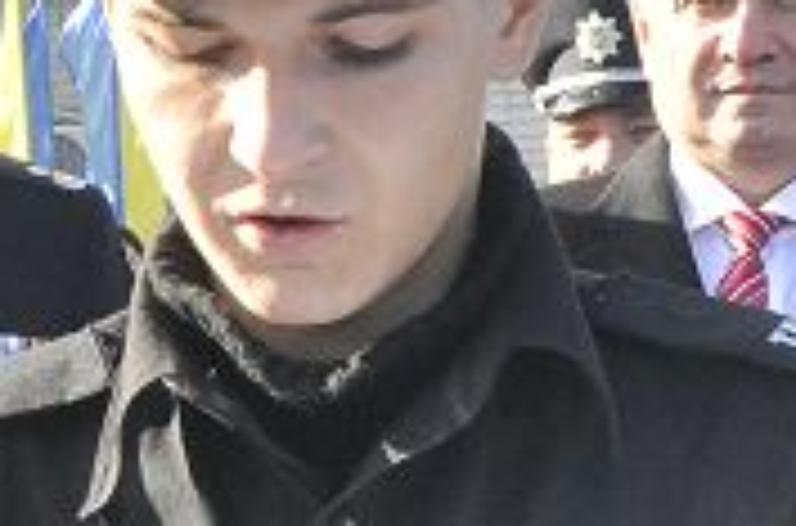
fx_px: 5756
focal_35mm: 261
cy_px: 400
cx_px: -90
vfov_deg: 5.2
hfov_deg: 7.9
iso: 1250
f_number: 11
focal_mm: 30
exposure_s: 1/500
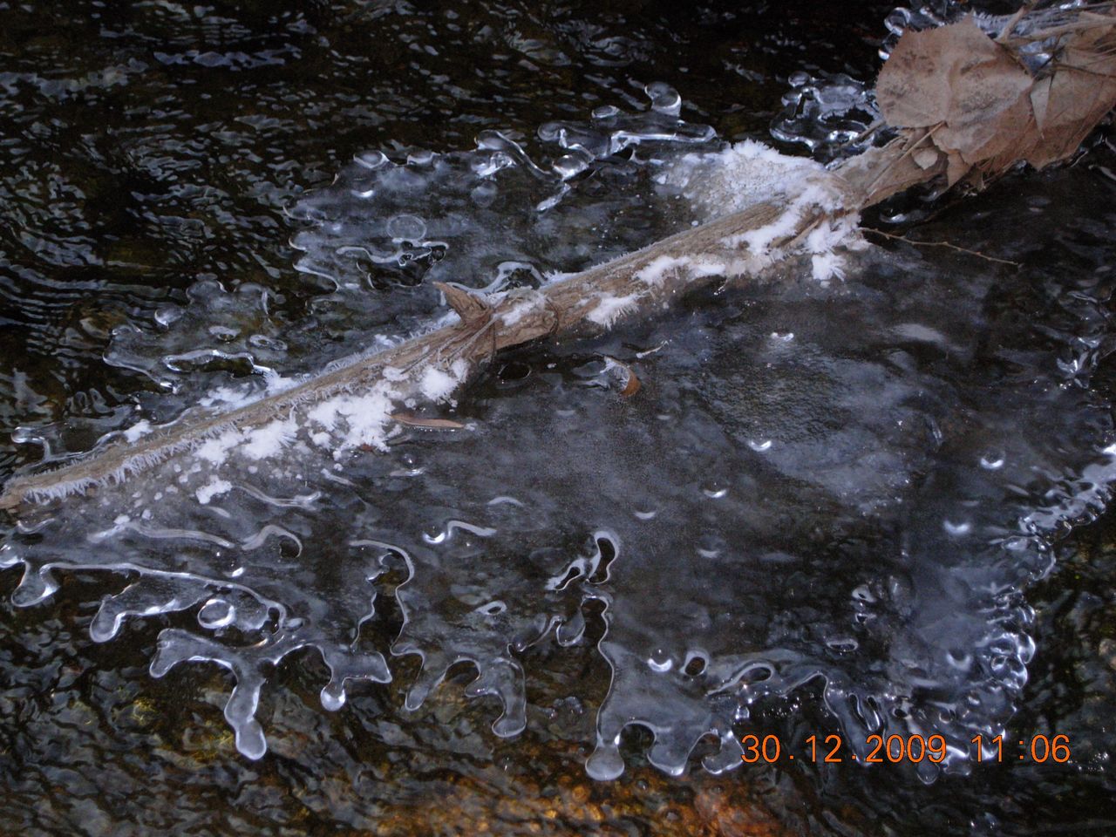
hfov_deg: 16.8
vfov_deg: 12.7
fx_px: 3772
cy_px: 418
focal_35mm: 117
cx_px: 558
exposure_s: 1/256
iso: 200
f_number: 5.1
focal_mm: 24.5
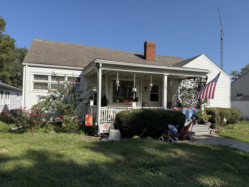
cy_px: 94
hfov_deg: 71.6
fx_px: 173
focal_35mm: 24
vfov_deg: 56.8
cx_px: 124
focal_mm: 6.76
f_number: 1.78
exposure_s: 1/4405
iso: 80
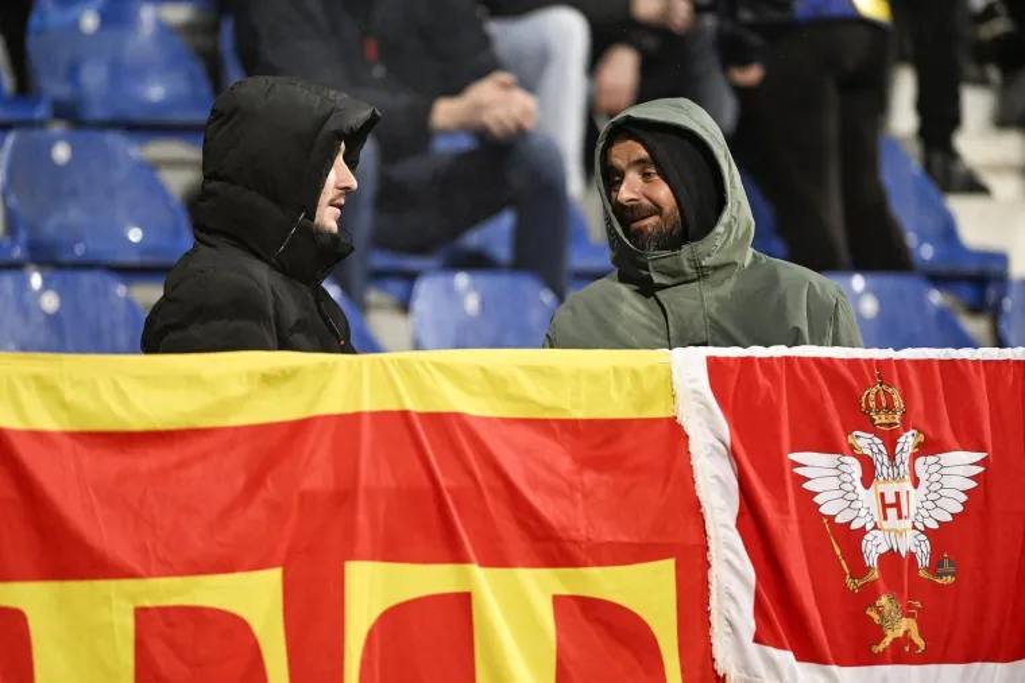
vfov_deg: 4.6
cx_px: 512
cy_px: 342
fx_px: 8543
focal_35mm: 300
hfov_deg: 6.9
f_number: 2.8
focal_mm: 300
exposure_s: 1/1600
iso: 4000
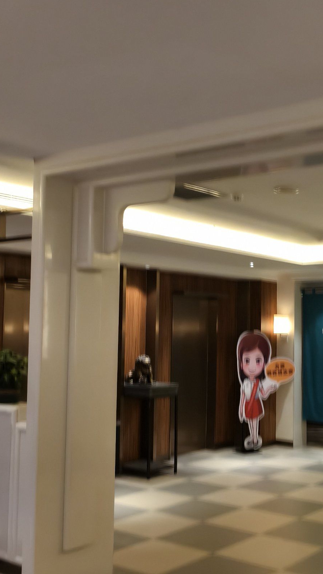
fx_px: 655
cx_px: 267
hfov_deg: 27.1
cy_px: 281
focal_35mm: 43
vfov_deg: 47.4
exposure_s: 1/50
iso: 647
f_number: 1.57
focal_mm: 5.6
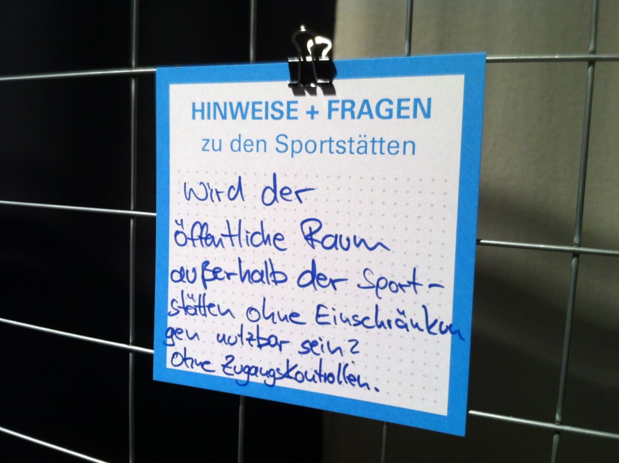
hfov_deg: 52.7
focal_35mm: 35
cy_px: 232
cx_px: 310
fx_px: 625
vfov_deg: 40.6
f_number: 2.8
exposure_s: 1/15
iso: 100
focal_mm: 3.85
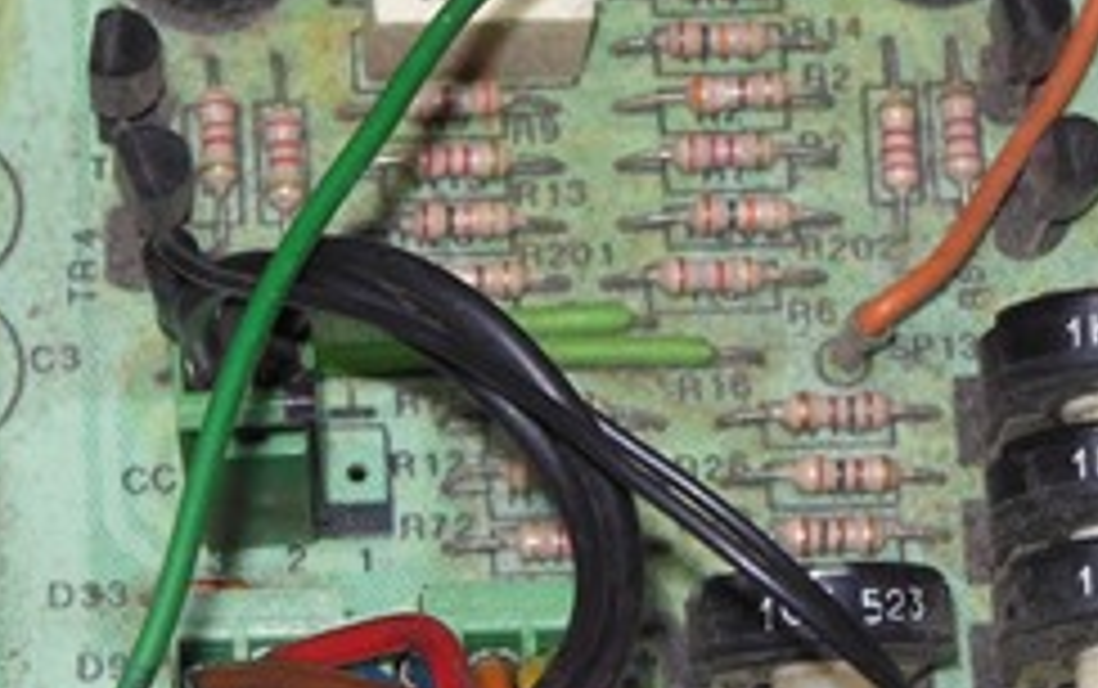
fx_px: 5062
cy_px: 499
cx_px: 468
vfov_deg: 7.8
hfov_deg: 12.4
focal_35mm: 169
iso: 125
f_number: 4.6
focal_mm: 15.5
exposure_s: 1/60
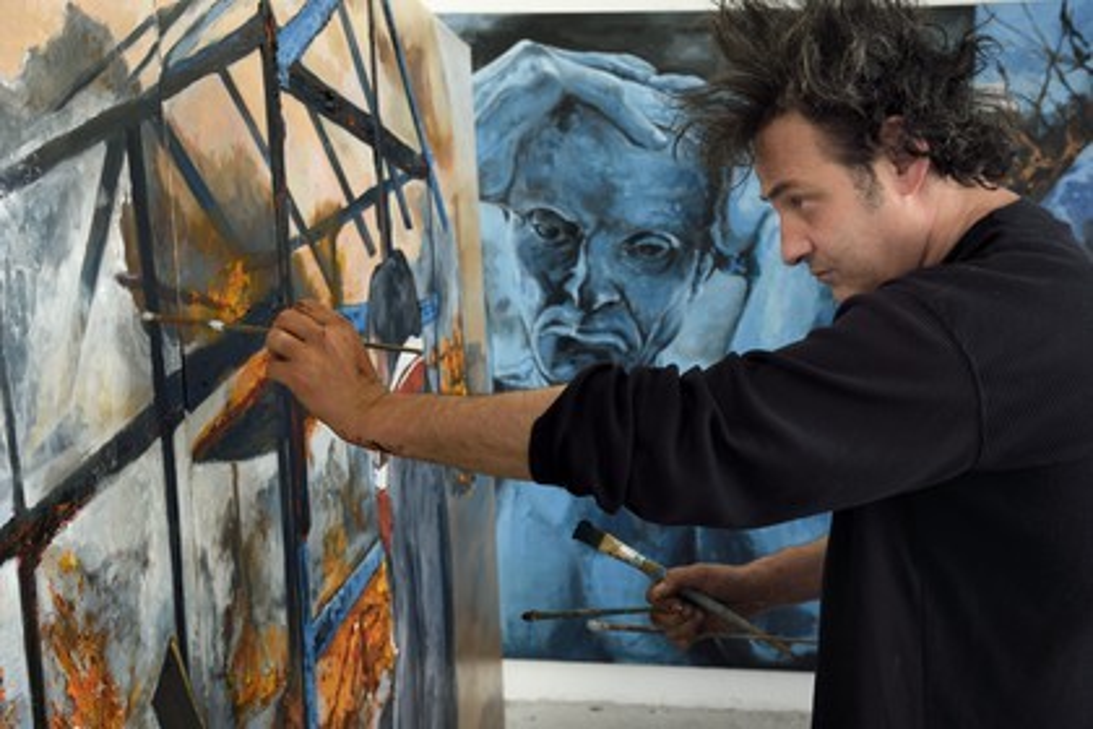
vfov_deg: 33.4
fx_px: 1214
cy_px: 364
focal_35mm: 40
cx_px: 546
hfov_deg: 48.5
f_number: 7.1
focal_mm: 40
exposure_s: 1/25
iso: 800
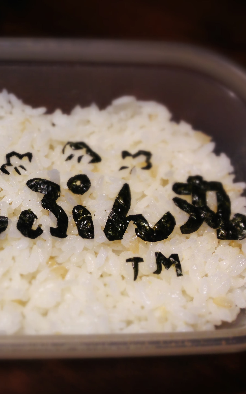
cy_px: 198
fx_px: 504
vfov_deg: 42.6
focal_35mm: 47
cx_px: 4
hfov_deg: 26.1
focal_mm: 4.13
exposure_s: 1/60
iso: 64
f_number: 2.4
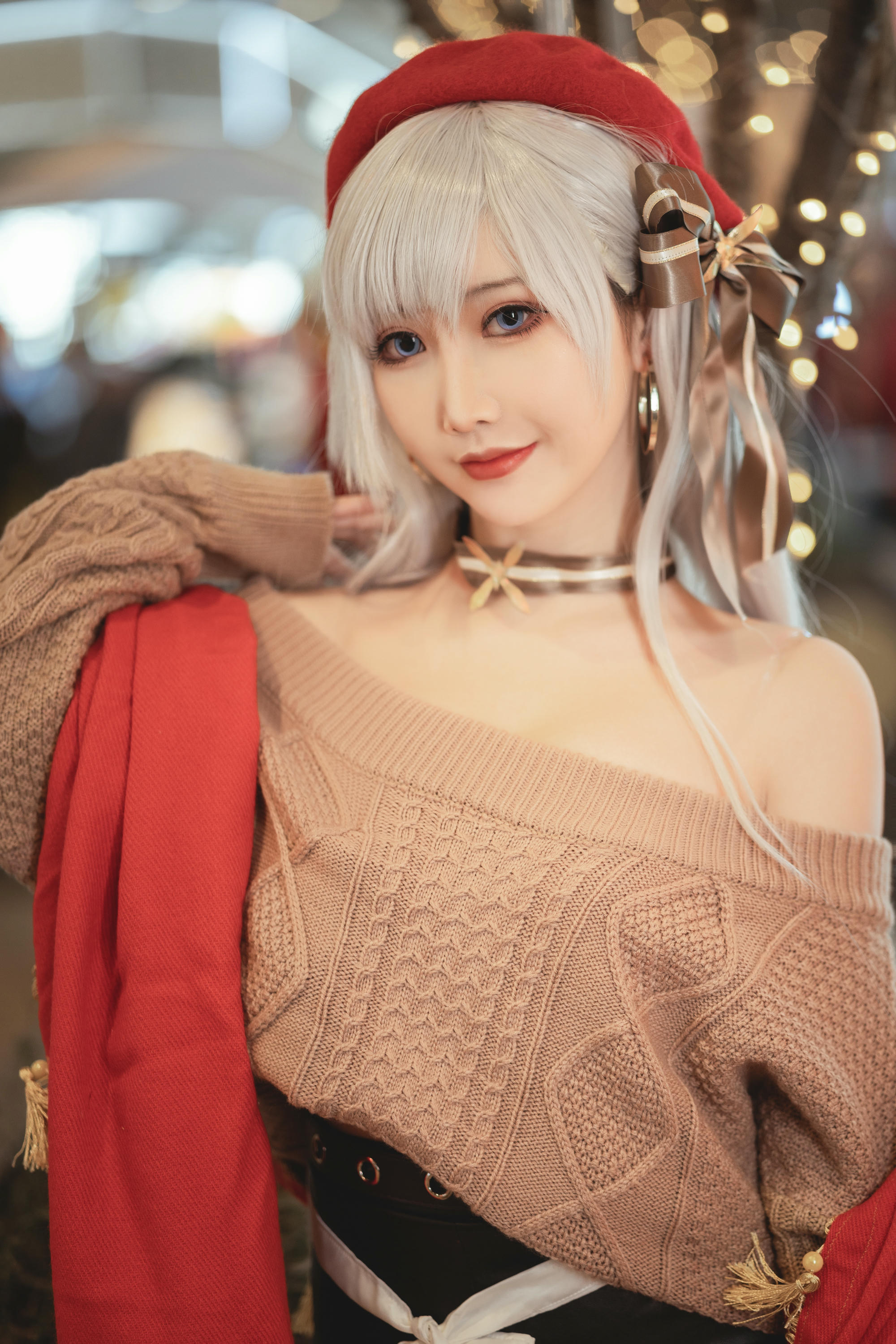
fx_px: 3173
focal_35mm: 85
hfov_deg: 16.1
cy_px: 672
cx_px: 448
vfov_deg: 23.9
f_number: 1.8
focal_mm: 85
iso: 500
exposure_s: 1/100
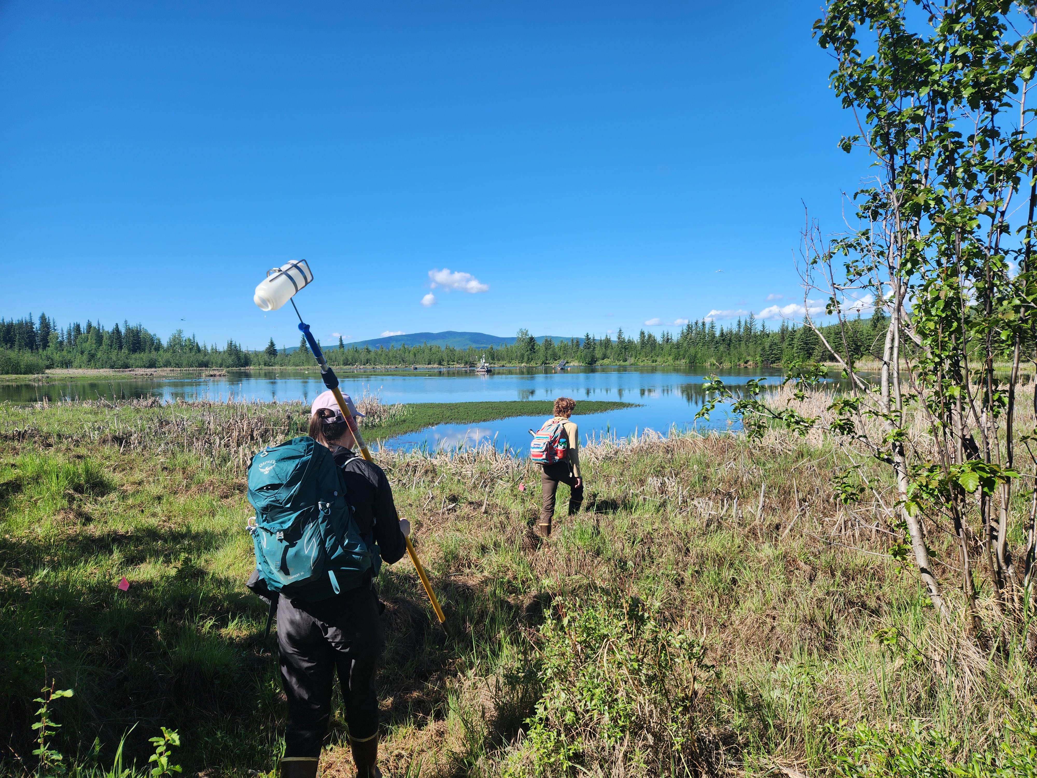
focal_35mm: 23
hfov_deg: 73.9
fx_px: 689
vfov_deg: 58.9
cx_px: 518
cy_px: 389
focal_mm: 5.4
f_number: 1.8
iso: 20
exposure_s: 1/1245
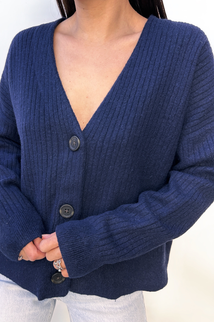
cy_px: 161
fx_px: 223
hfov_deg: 51.2
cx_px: 94
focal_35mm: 25
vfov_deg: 71.5
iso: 64
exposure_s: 1/181
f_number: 1.78
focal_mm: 6.86
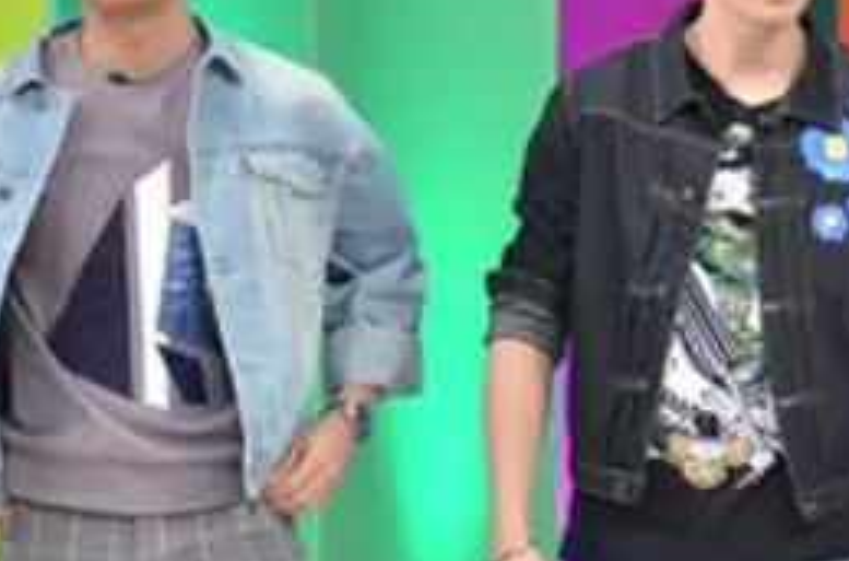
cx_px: 731
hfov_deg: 7.6
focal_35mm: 271
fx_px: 6372
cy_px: 443
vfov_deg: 5.0
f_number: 5.6
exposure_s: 1/320
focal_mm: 60
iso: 1250
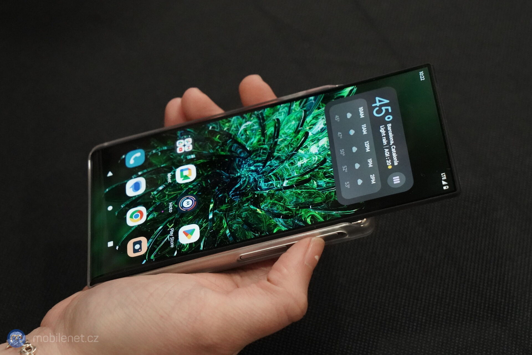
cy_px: 178
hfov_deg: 28.8
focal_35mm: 70
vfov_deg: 19.5
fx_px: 1034
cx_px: 266
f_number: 7.1
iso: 12800
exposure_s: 1/160
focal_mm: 70
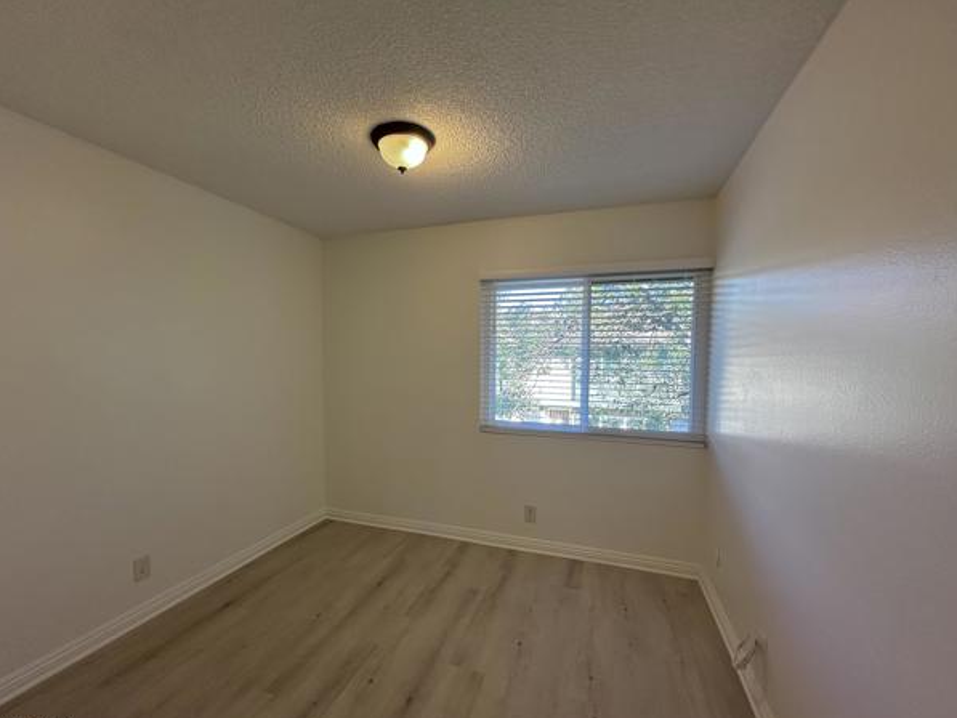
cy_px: 381
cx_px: 460
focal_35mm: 15
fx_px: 415
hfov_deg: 98.1
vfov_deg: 81.7
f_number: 2.2
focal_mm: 2.22
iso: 160
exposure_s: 1/120
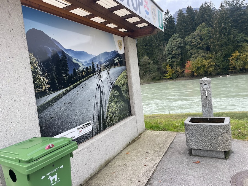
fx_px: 186
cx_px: 124
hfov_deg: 67.3
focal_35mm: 26
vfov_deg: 53.1
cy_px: 93
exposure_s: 1/682
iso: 32
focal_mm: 4.2
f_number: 1.6
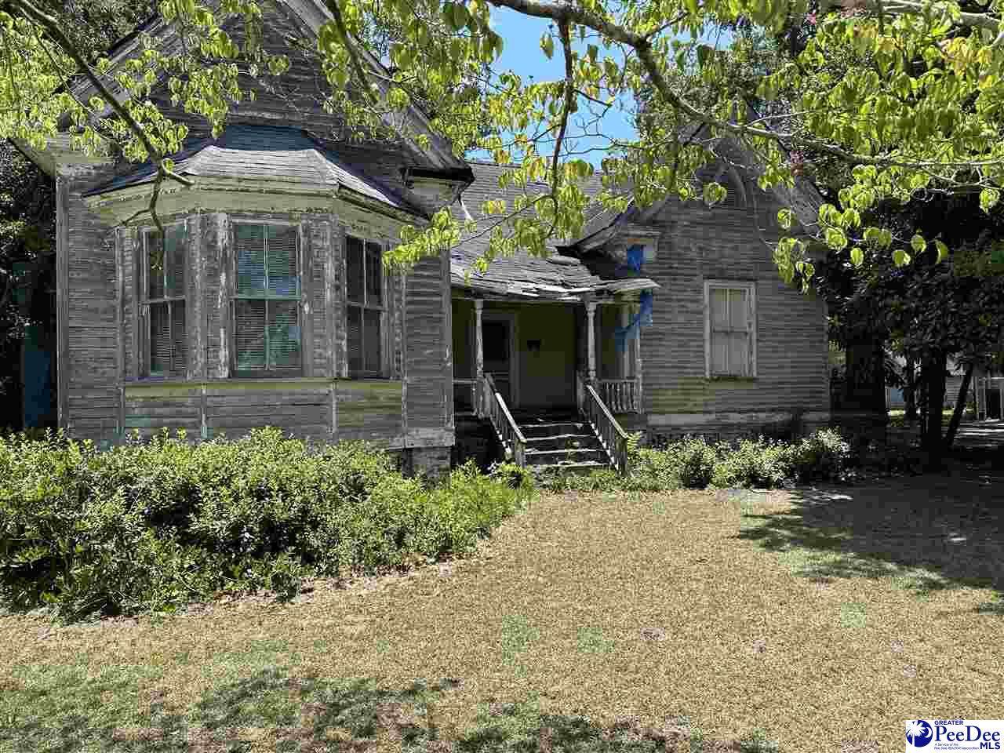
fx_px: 696
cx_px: 502
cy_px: 376
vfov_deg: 56.8
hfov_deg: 71.6
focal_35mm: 24
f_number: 1.78
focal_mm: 6.86
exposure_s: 1/1721
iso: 80
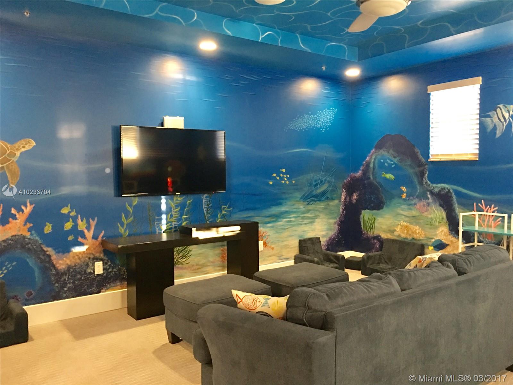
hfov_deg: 61.7
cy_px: 192
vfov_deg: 48.2
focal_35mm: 29
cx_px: 256
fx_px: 430
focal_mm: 4.15
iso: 64
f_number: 2.2
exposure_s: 1/4
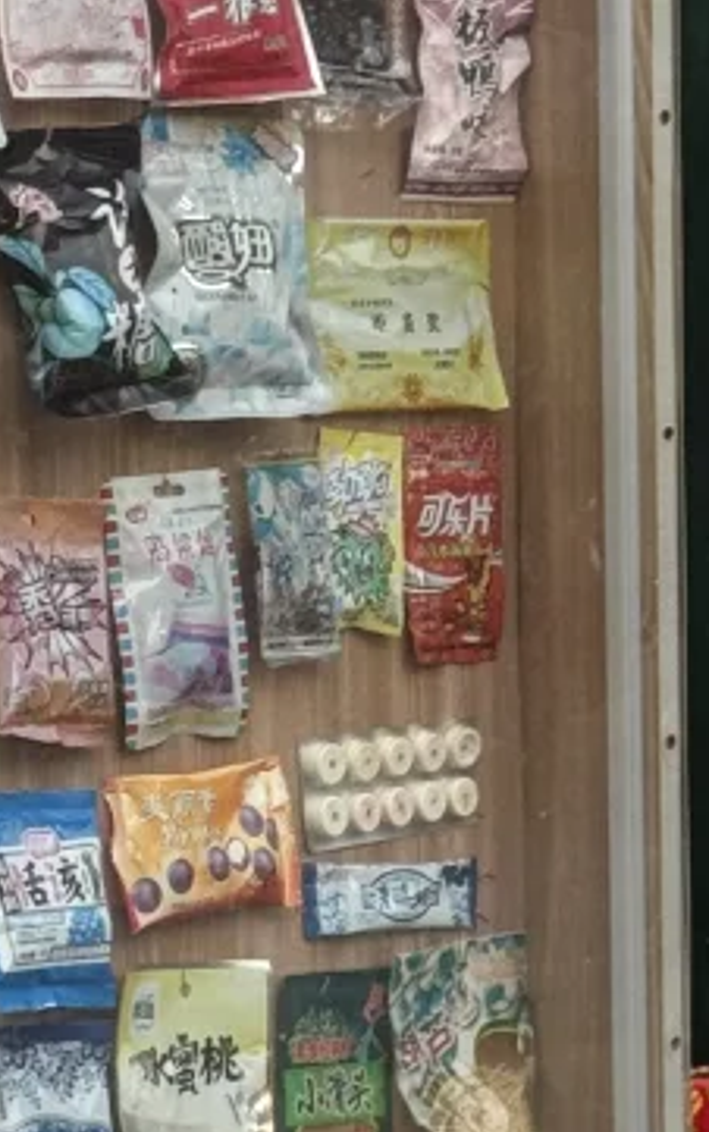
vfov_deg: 10.3
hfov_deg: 6.5
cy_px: 599
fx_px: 6268
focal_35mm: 203
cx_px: 254
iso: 80
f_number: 1.78
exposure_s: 1/100
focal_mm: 6.76
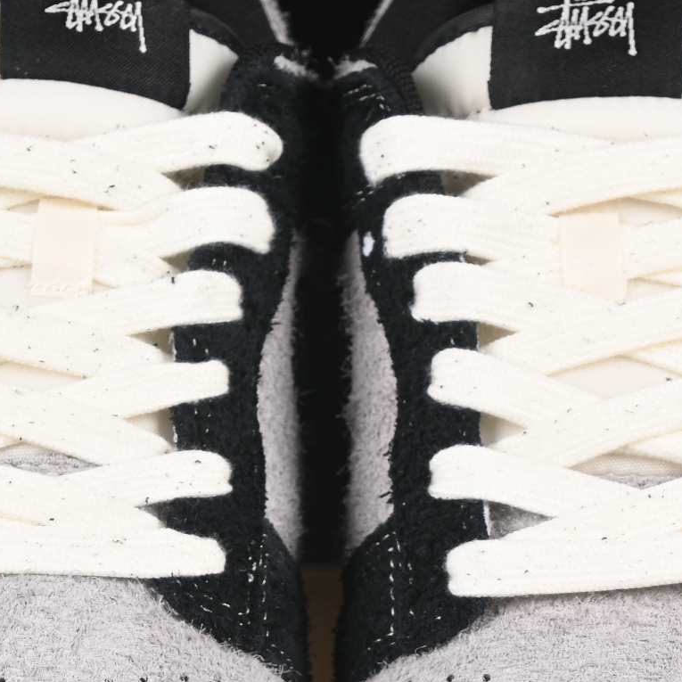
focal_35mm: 232
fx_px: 5171
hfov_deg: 7.5
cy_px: 612
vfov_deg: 7.5
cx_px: 309
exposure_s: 1/60
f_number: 6.3
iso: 160
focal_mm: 50
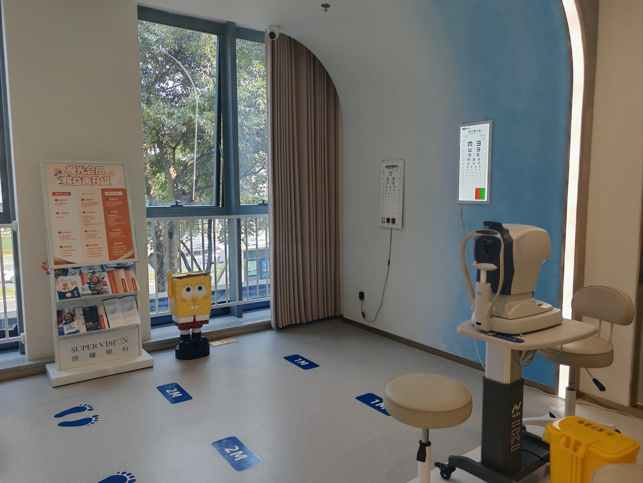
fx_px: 502
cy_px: 242
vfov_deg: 51.4
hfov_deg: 65.3
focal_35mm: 27
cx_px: 322
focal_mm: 5.52
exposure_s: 1/152
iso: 50
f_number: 1.95
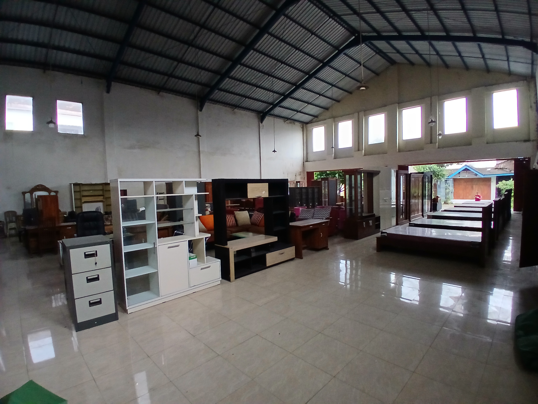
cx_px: 269
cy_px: 202
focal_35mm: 17
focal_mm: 1.4
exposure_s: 1/33.3
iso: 250
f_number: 2.2
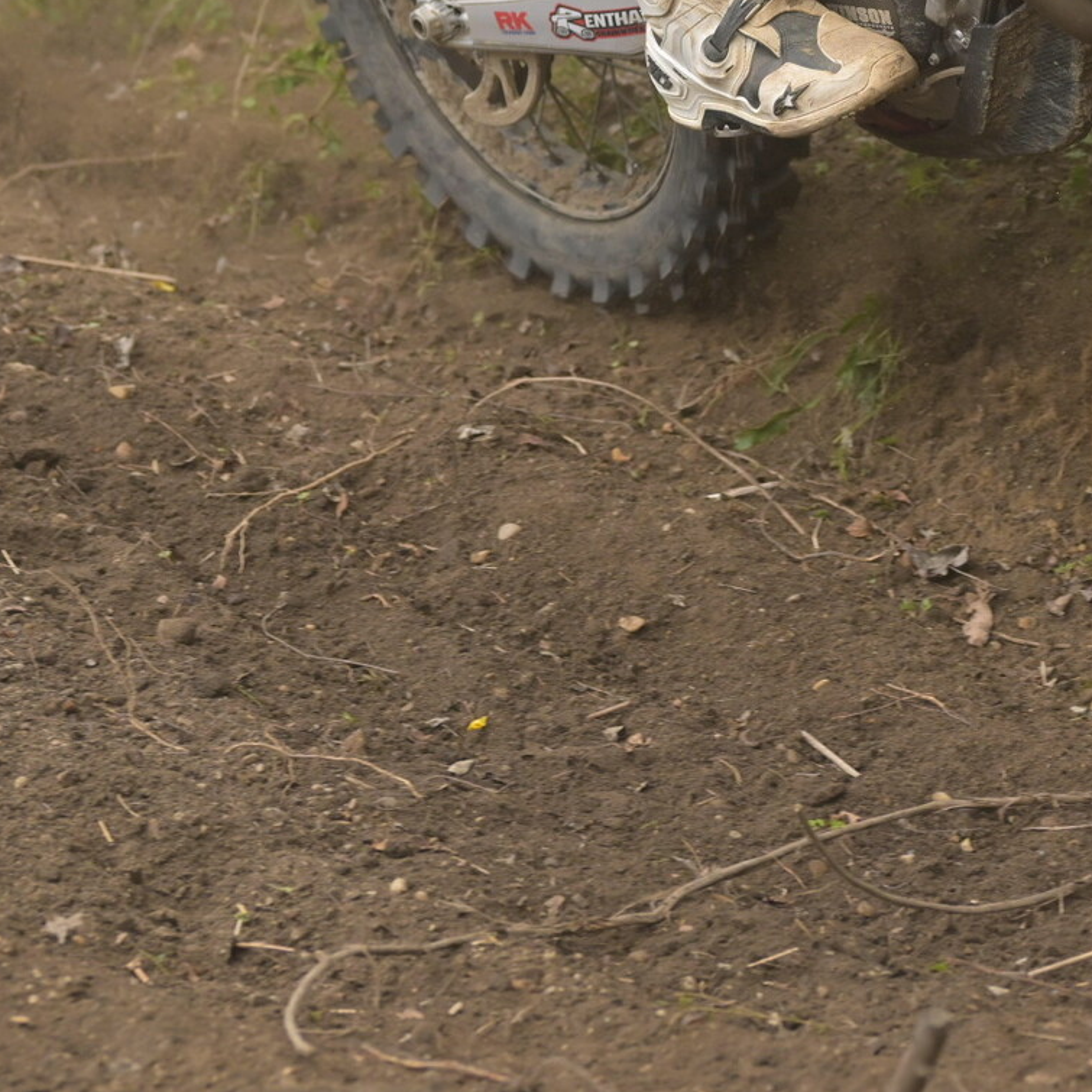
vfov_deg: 3.8
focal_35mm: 456
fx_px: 16275
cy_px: -98
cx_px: 745
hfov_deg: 3.8
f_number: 2.2
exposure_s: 1/2500
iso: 320
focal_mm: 135
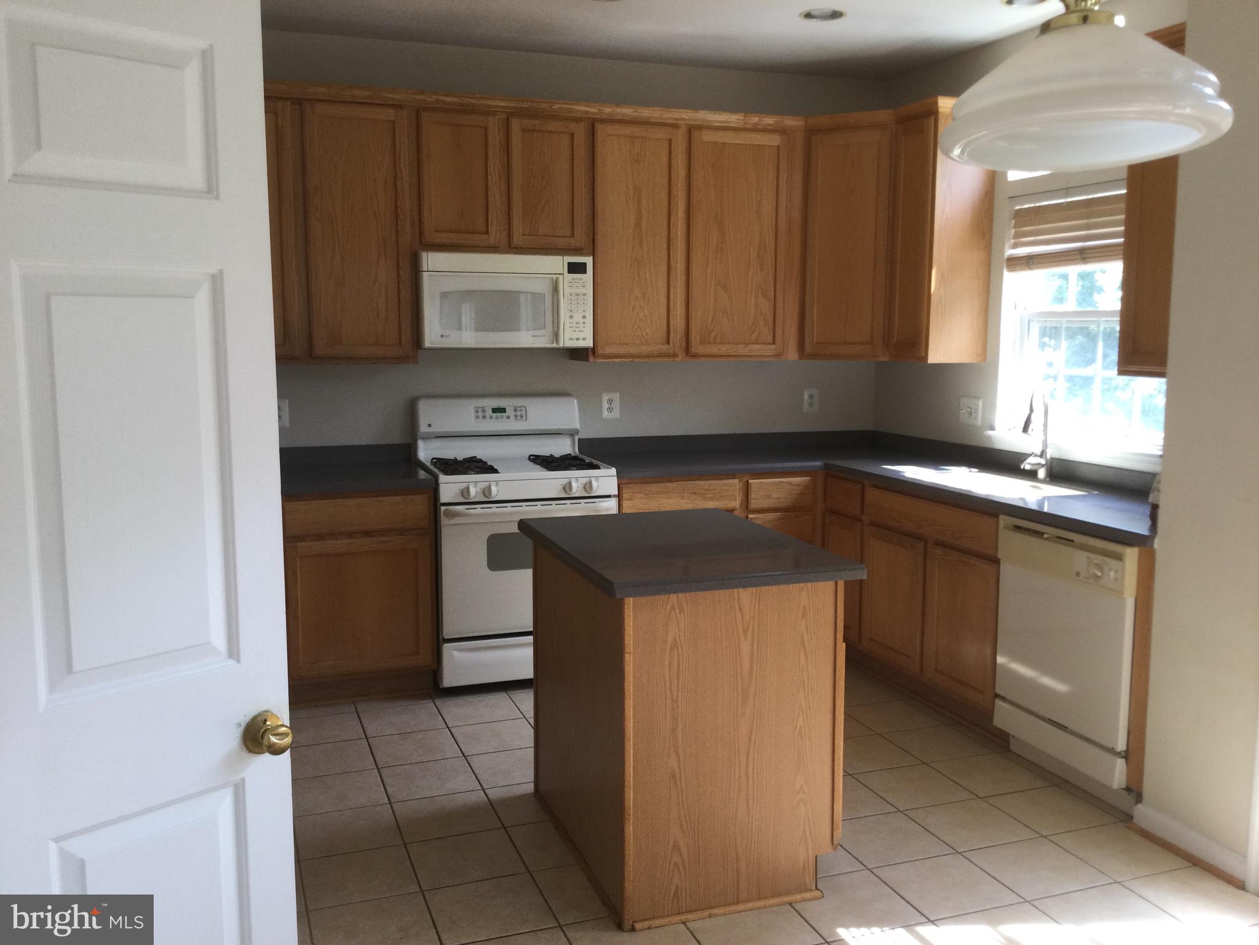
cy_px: 472
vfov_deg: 45.4
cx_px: 630
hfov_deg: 58.4
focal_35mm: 31
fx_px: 1127
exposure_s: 1/40
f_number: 2.4
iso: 25
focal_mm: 3.3
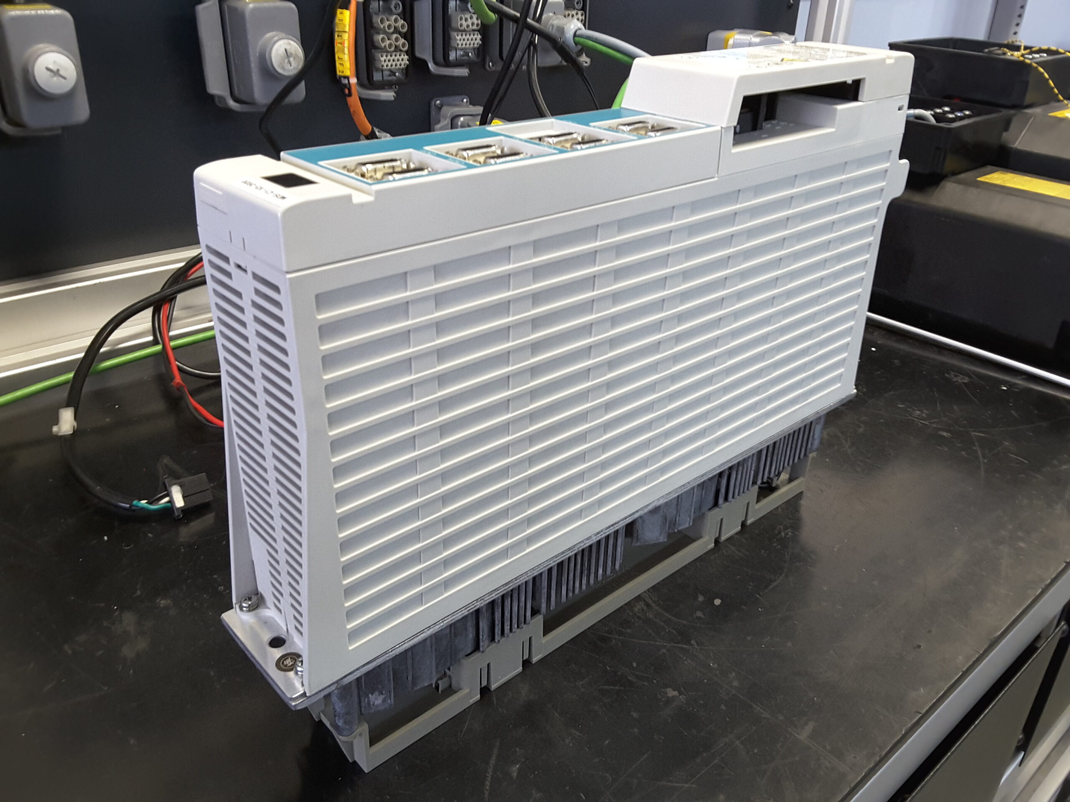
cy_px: 401
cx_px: 535
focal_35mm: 31
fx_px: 958
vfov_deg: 45.4
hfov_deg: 58.4
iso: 100
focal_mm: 2.9
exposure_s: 1/25
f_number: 1.9
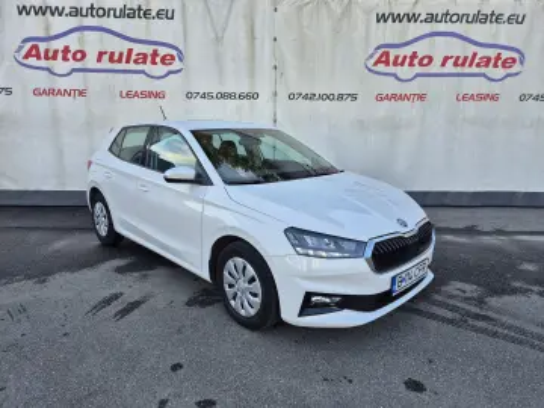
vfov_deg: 58.9
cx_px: 272
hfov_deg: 73.9
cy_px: 204
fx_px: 361
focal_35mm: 23
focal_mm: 5.4
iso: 25
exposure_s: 1/363
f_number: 1.8
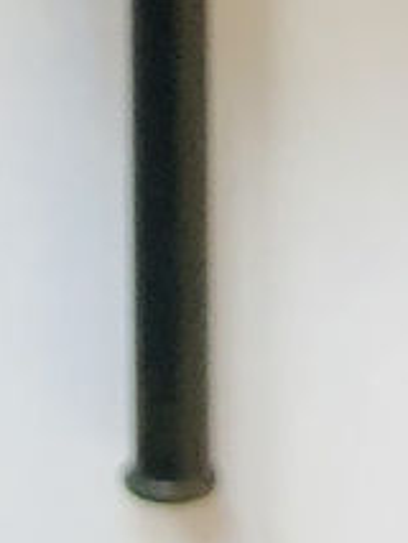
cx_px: 196
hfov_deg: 7.1
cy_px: -1104
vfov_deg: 8.0
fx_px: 3297
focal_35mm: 210
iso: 20
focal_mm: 3.99
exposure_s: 1/30
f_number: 1.8
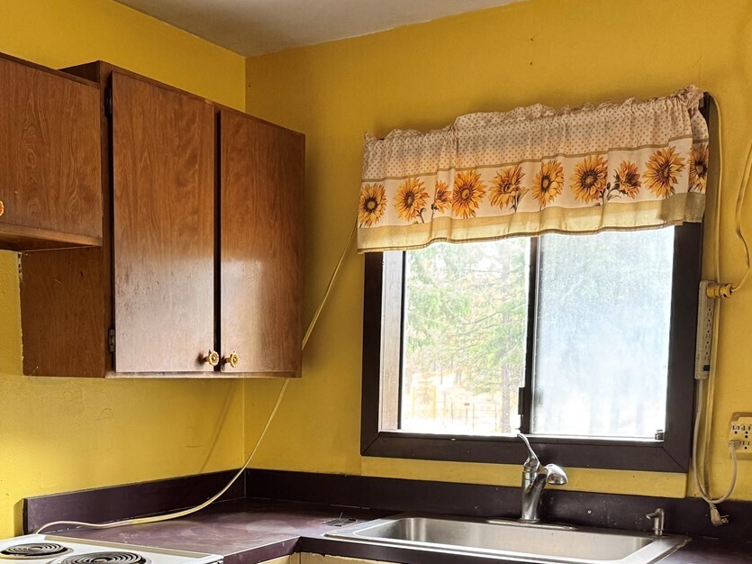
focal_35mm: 46
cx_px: 237
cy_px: 485
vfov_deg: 30.4
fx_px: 999
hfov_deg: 40.6
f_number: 1.78
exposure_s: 1/60
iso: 250
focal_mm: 6.76
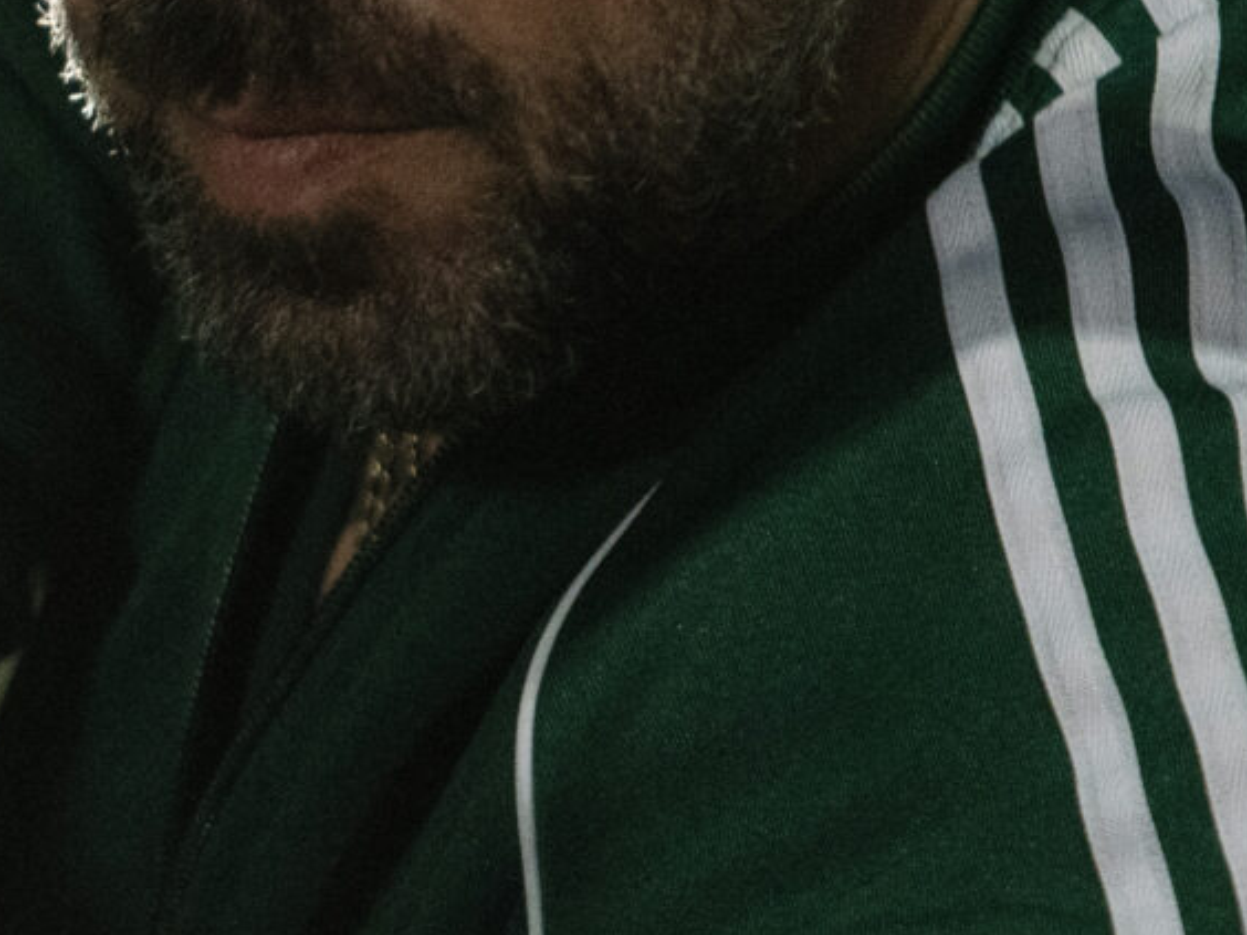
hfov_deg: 2.3
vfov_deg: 1.7
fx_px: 31449
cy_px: 124
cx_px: -491
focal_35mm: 873
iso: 3200
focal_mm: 200
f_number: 2.8
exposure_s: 1/125
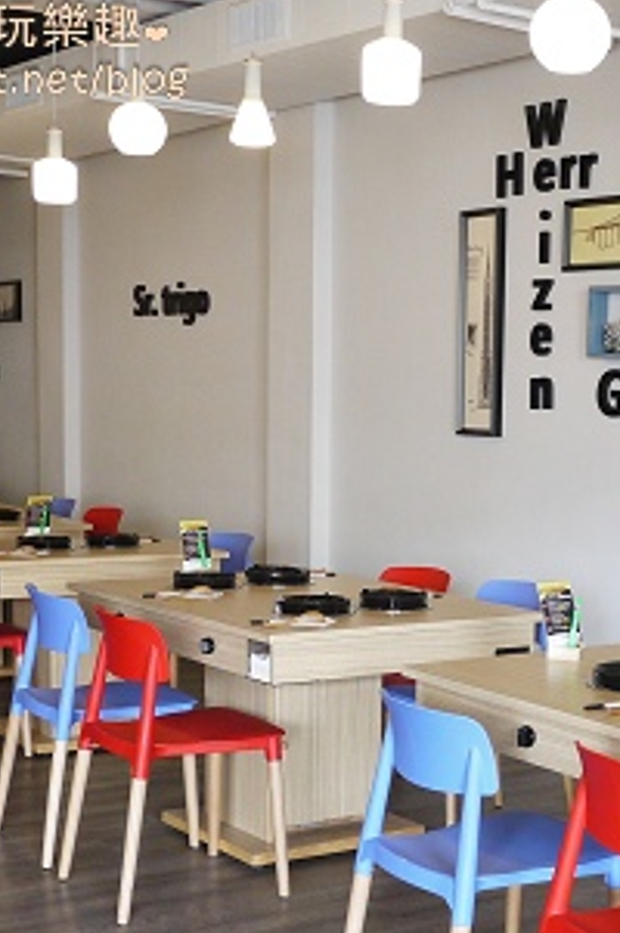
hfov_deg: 21.4
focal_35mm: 62
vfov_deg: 32.2
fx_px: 1605
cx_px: 539
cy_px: 611
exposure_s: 1/50
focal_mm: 14
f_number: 2.5
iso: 400
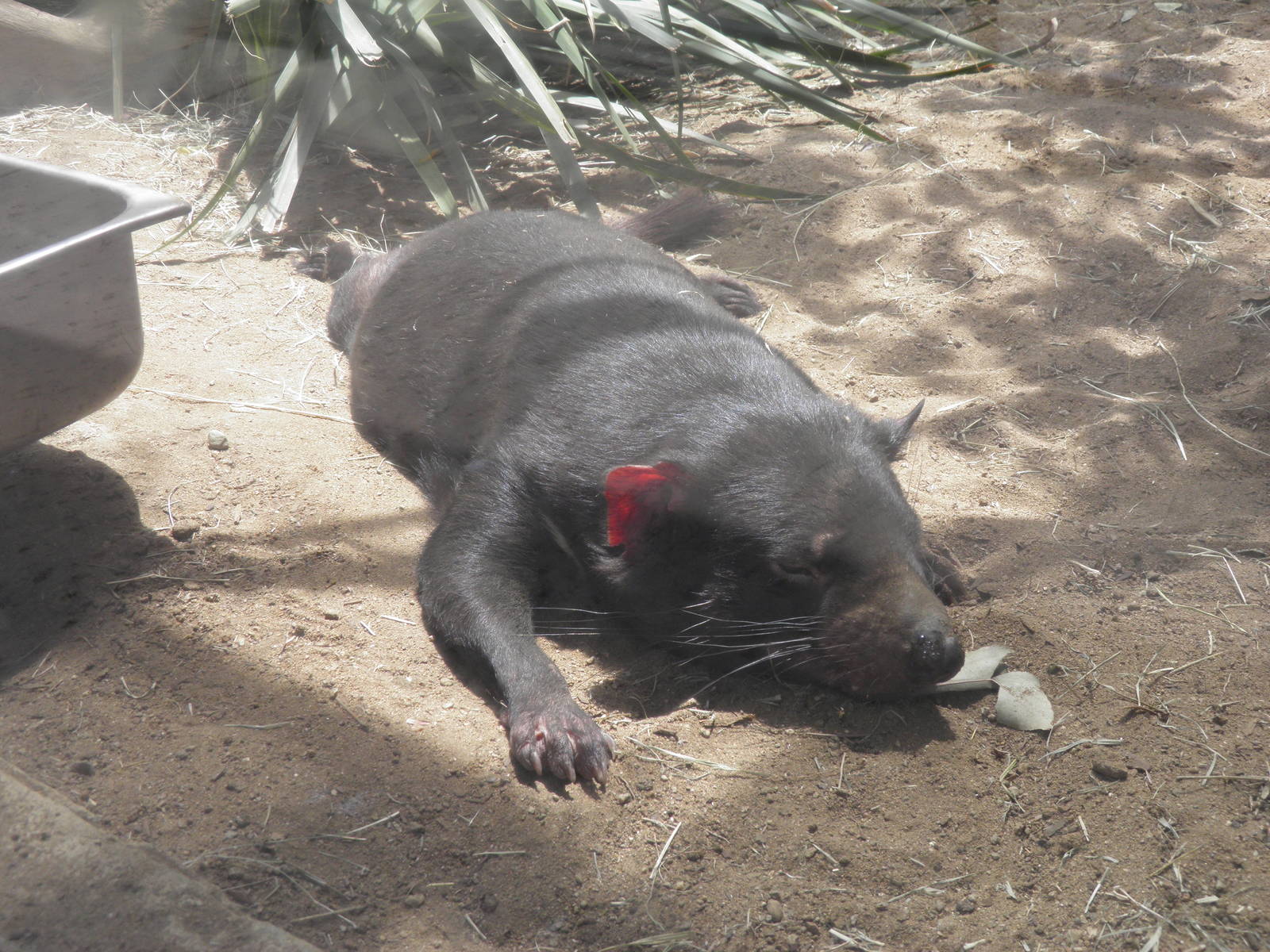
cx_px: 635
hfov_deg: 42.9
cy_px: 476
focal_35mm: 44
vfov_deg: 32.9
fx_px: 1614
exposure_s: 1/100
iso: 50
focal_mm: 7.9
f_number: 3.8
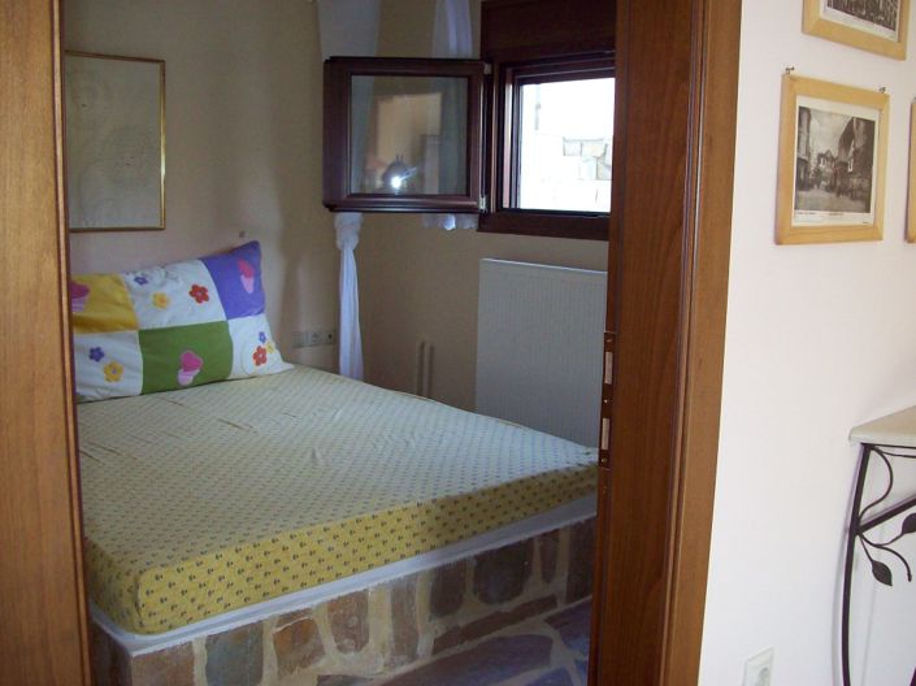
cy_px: 343
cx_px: 458
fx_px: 952
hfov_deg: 51.4
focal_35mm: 36
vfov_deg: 39.6
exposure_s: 1/64
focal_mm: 6
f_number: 2.7
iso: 200
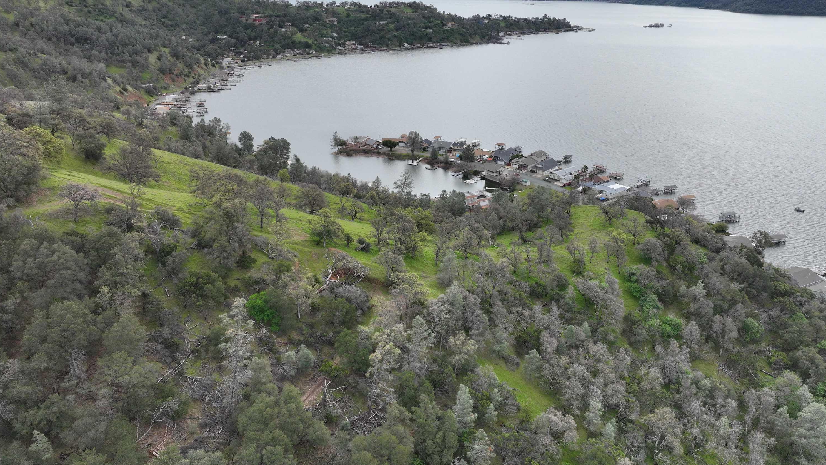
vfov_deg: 42.8
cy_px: 209
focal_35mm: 27
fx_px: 591
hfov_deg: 69.9
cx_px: 420
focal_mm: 12.29
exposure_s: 1/2000
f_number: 4
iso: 290
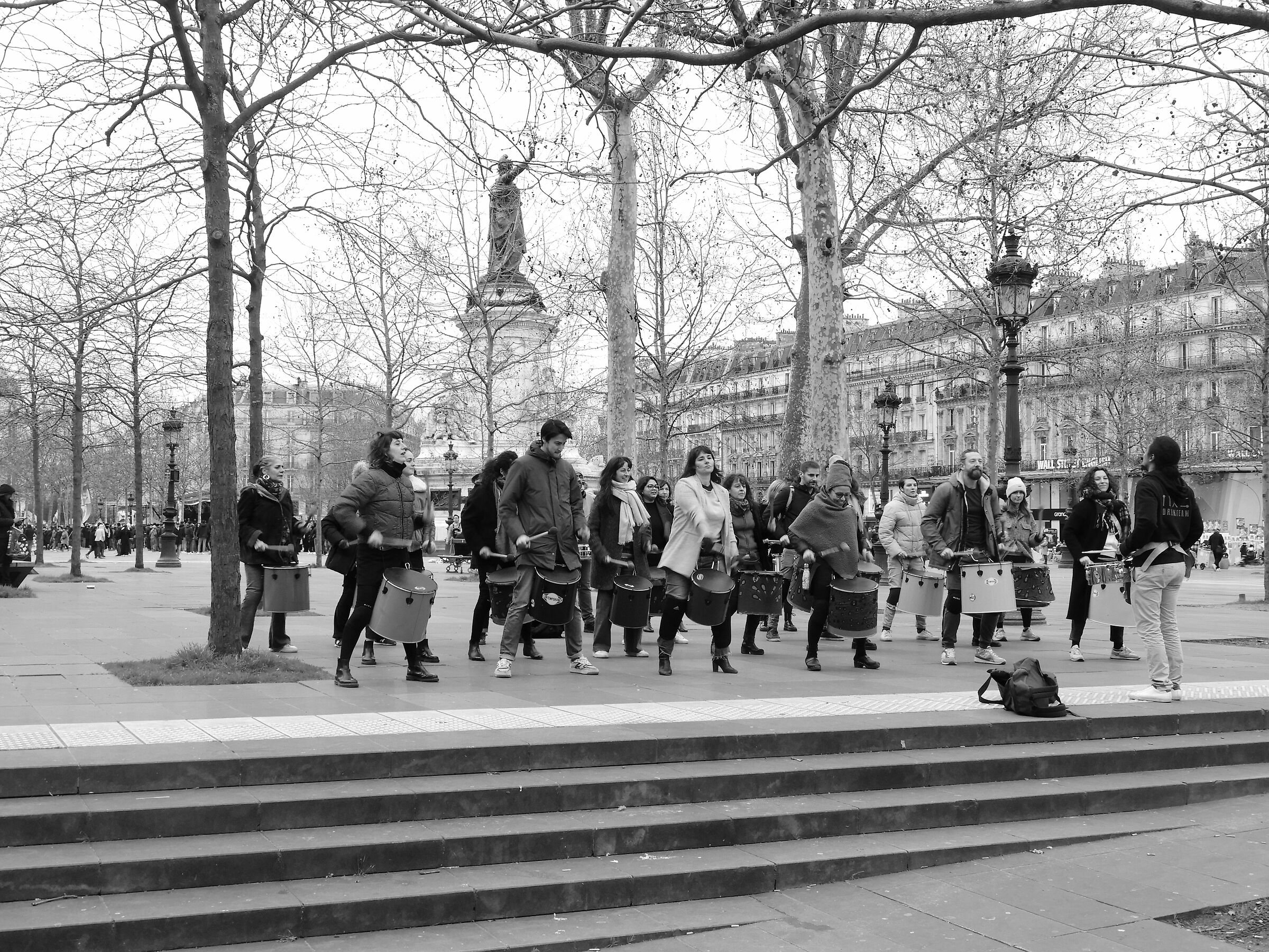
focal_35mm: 45
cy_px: 476
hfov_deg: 42.1
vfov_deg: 32.2
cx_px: 634
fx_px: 1650
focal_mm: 8.1
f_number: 4
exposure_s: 1/40
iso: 100
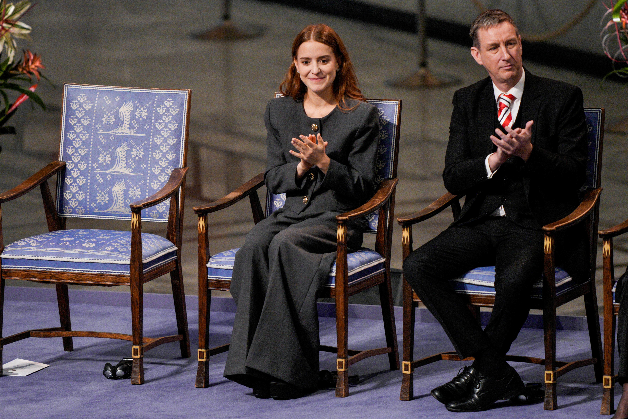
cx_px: 314
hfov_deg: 3.4
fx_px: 10466
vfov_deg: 2.3
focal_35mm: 600
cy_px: 210
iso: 3200
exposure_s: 1/320
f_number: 2.8
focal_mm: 400
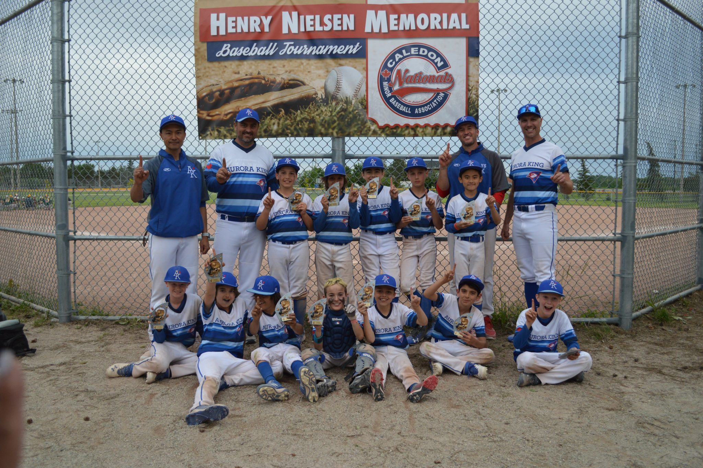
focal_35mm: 33
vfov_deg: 39.9
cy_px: 234
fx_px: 644
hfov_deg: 57.3
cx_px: 352
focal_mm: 22
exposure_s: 1/640
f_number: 3.8
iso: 400
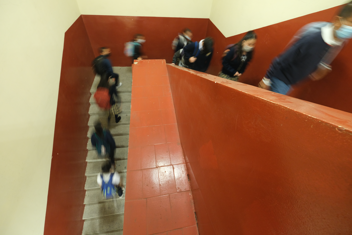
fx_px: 147
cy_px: 118
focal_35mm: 15
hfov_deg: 100.4
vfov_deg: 77.3
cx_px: 176
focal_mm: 10
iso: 1250
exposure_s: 1/5
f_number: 4
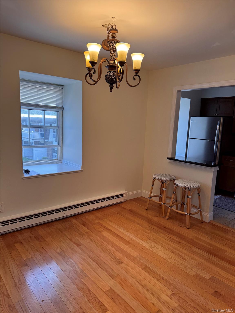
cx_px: 118
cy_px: 156
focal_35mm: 24
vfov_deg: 71.6
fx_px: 217
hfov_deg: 56.8
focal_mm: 6.76
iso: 64
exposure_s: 1/154
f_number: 1.78
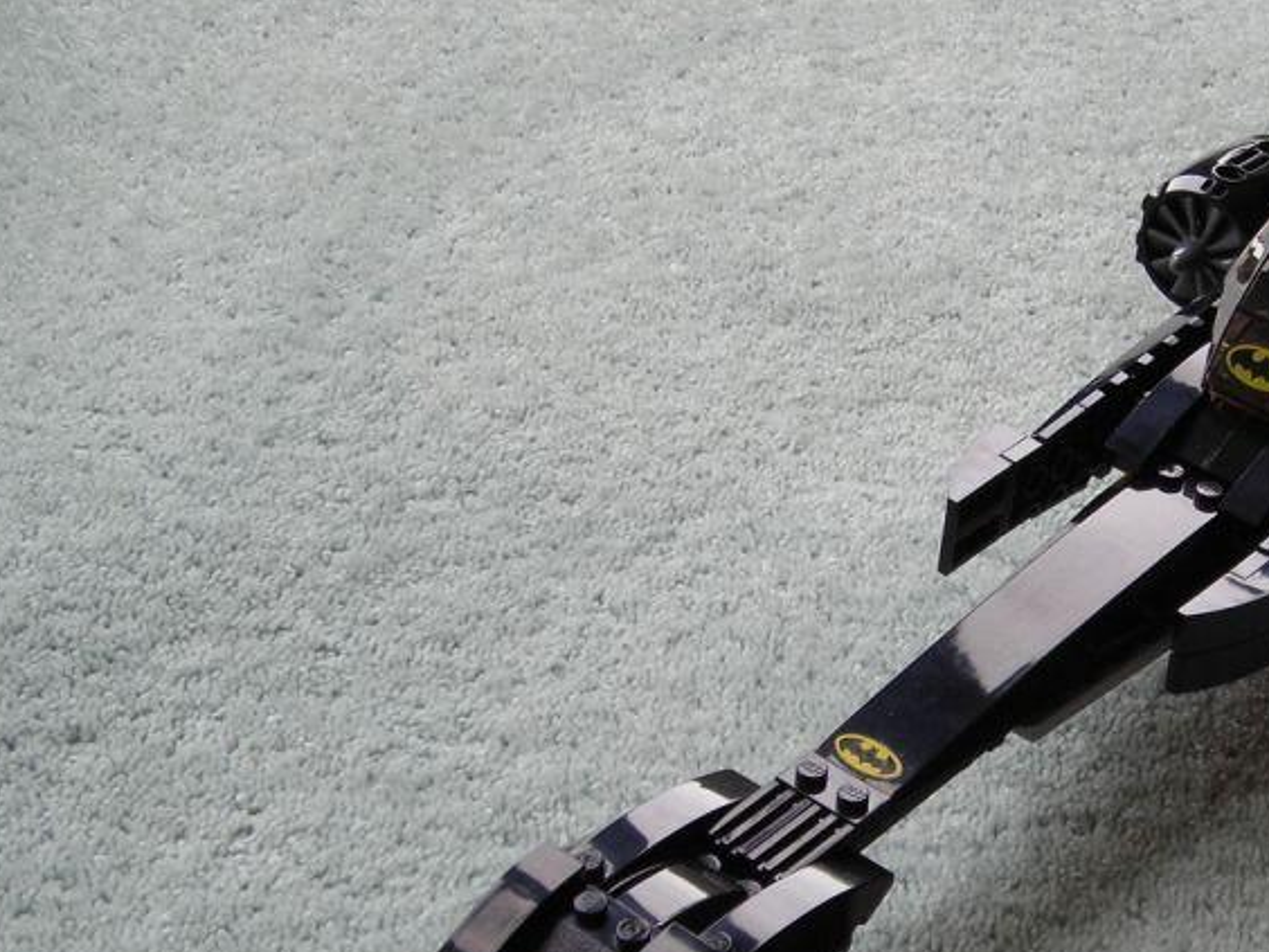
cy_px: 770
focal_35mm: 69
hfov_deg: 27.6
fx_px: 2529
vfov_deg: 21.0
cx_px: 1012
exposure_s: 1/26.5
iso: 50
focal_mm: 6.3
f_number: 3.2
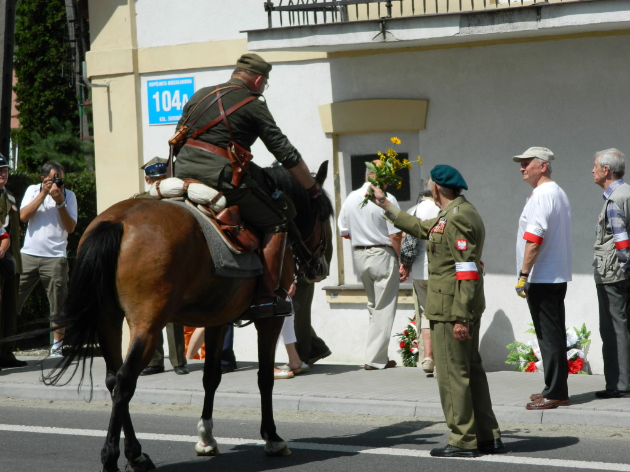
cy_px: 236
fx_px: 2348
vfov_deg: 11.5
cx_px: 315
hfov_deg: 15.3
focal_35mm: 129
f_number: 4.7
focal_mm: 23.2
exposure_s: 1/800
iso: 80
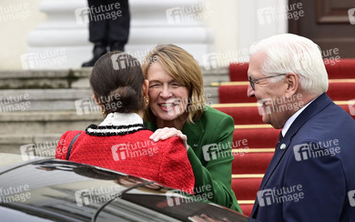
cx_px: 202
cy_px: 127
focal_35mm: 159
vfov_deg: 8.3
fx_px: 1539
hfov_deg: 13.2
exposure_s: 1/250
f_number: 5.6
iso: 1600
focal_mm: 135
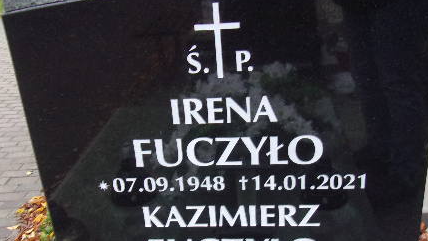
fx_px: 499
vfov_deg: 27.1
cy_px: 147
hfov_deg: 46.4
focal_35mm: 44
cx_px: 223
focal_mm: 4.9
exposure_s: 1/34
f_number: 3
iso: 216
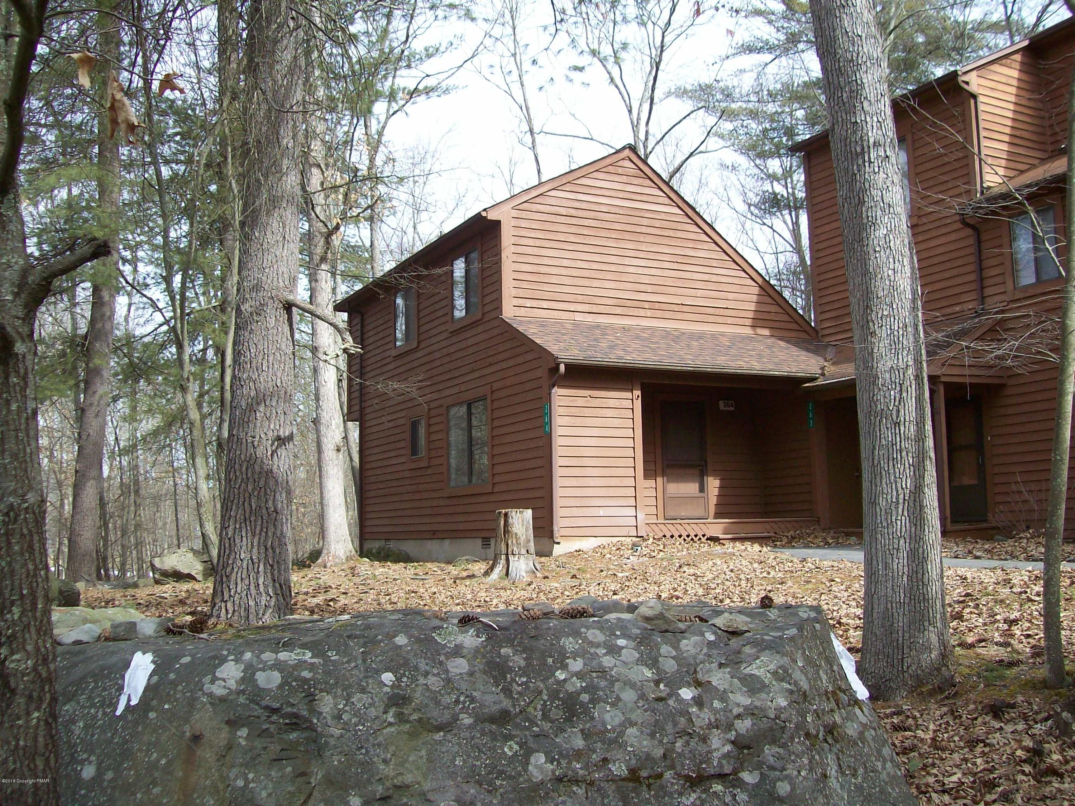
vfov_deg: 39.7
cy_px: 403
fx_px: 1118
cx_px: 538
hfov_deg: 51.4
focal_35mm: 36
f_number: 2.7
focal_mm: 6
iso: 80
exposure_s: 1/480
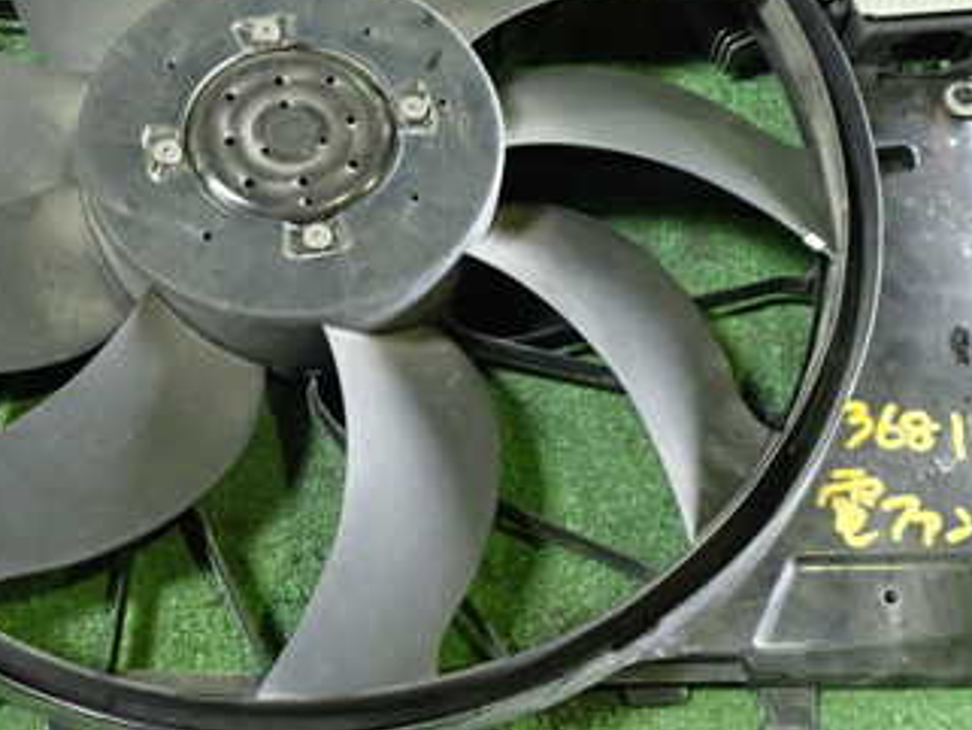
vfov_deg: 26.0
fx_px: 1573
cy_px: 248
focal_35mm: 56
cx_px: 357
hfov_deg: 34.1
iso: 800
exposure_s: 1/30
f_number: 2.3
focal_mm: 5.4
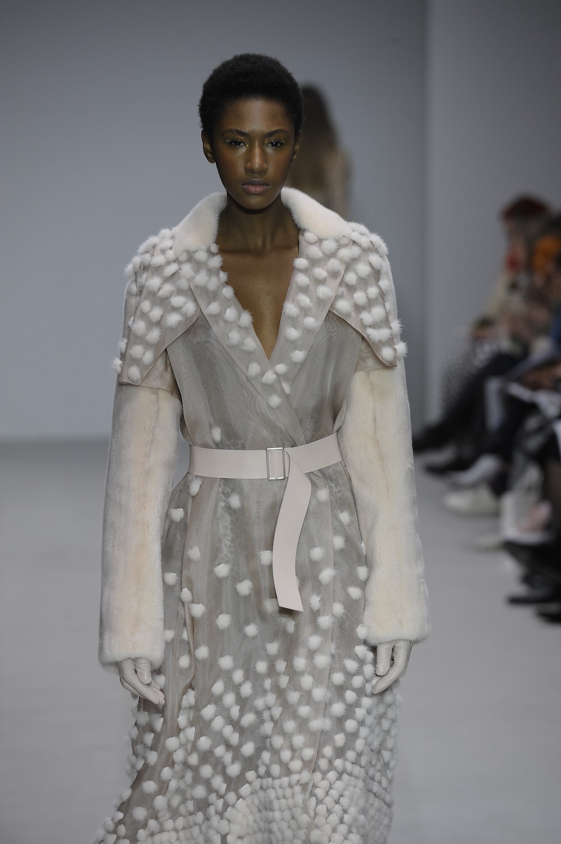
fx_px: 4681
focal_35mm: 200
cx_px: 280
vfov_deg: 10.3
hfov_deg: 6.9
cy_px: 422
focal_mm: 200
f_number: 5
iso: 1000
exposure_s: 1/500
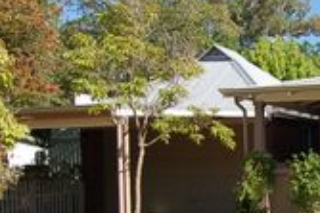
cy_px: 183
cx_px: 395
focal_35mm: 63
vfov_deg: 21.0
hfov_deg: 27.5
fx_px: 563
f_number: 9
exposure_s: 1/320
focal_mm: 15
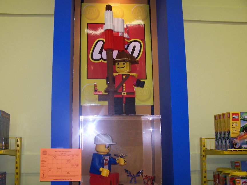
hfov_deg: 49.0
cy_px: 92
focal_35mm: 38
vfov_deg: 37.7
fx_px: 271
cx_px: 124
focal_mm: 6.3
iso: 140
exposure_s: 1/60
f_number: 2.8
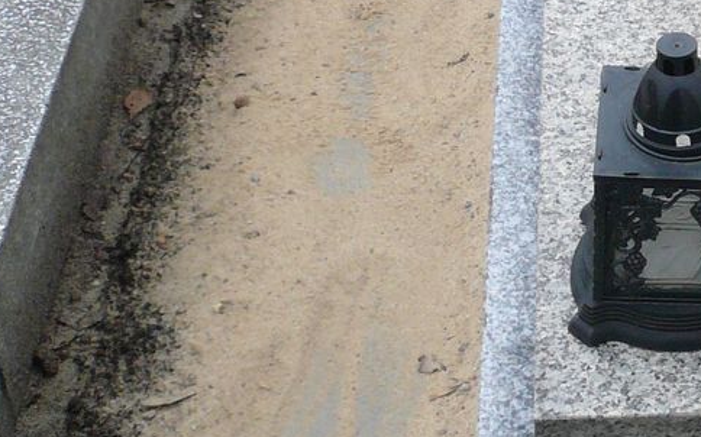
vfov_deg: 14.1
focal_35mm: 92
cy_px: 76
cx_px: 1020
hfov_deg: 19.9
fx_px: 1757
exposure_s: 1/320
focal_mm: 4.6
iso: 100
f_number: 2.8
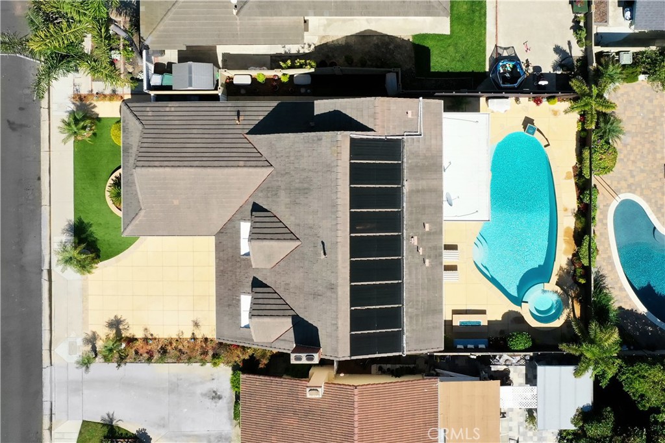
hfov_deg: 65.5
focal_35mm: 28
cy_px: 222
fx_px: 517
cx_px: 332
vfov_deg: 46.4
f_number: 5.6
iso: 100
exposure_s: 1/500
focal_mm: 10.26
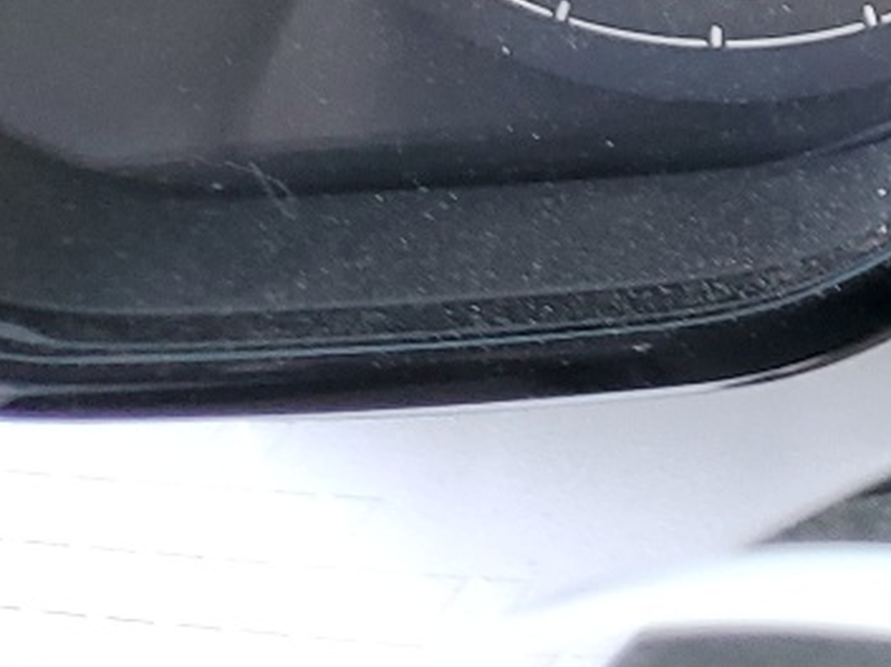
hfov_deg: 14.0
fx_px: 3034
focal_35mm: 118
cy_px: -720
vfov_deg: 11.2
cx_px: 1810
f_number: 1.5
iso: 61
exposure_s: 1/60.2
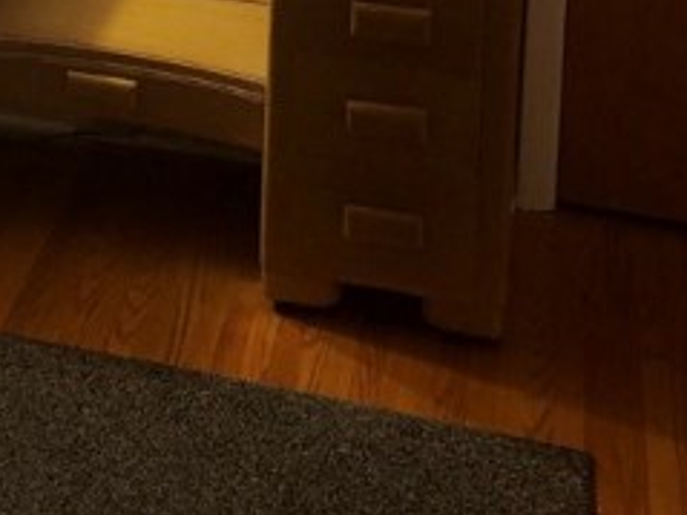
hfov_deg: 21.2
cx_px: 32
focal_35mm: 90
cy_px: -575
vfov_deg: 13.5
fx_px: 1785
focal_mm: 3.99
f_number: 1.8
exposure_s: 1/60
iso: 160
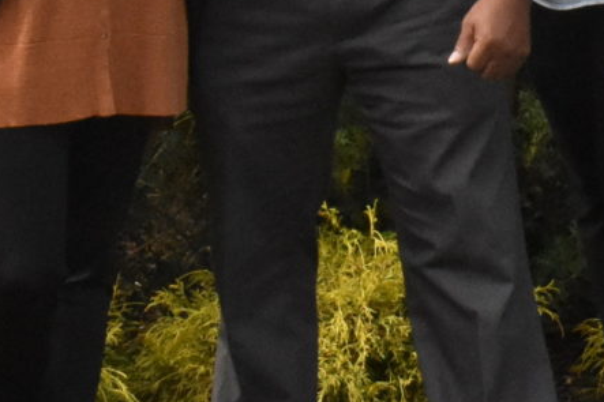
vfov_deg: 6.5
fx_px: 3488
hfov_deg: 9.2
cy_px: -166
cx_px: 1257
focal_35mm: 208
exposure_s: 1/1250
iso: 3200
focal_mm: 24
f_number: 13
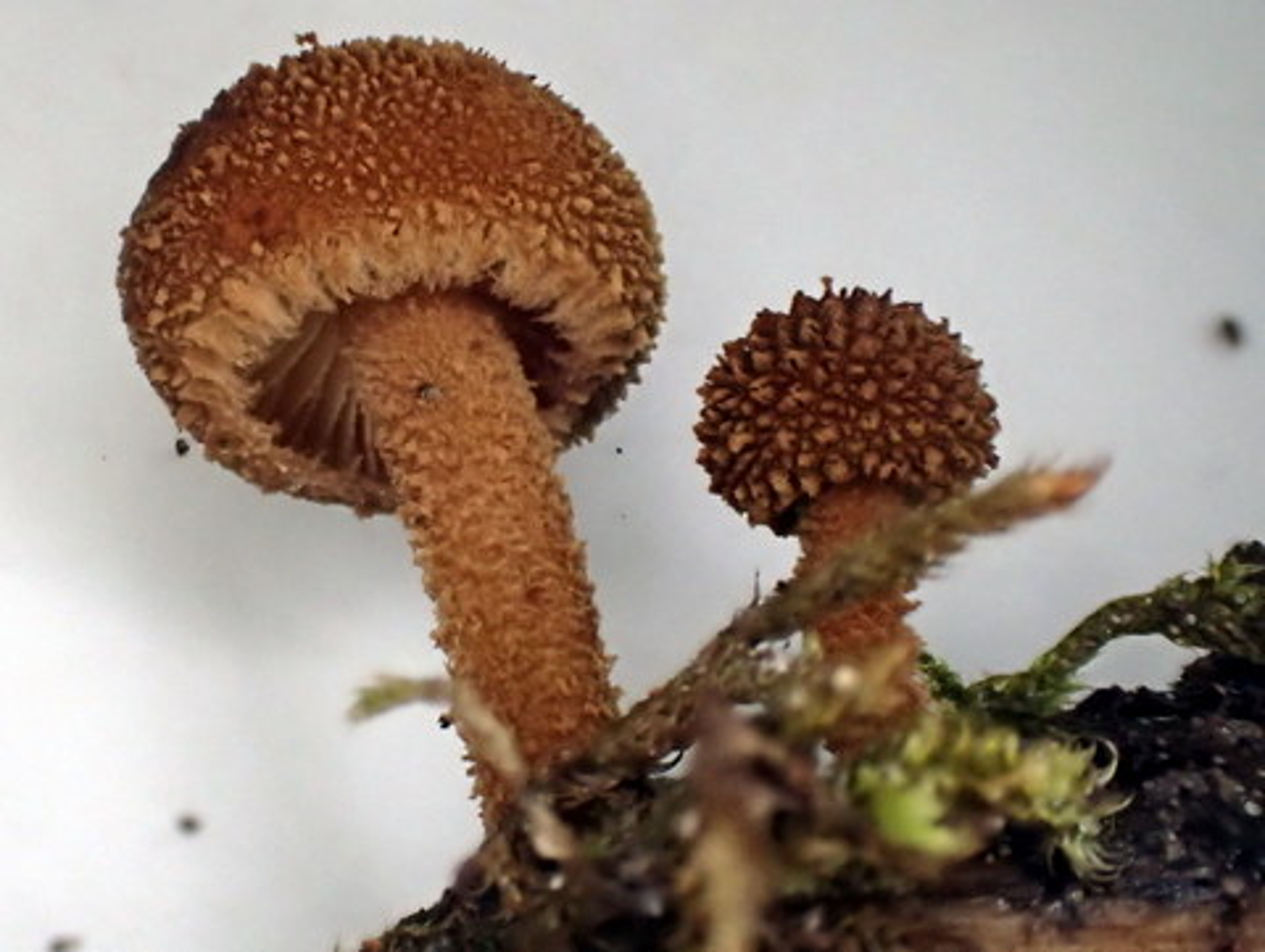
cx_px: 632
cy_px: 476
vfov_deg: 36.0
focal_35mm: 40
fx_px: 1463
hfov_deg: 46.8
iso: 800
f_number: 4
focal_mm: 7.34
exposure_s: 1/40
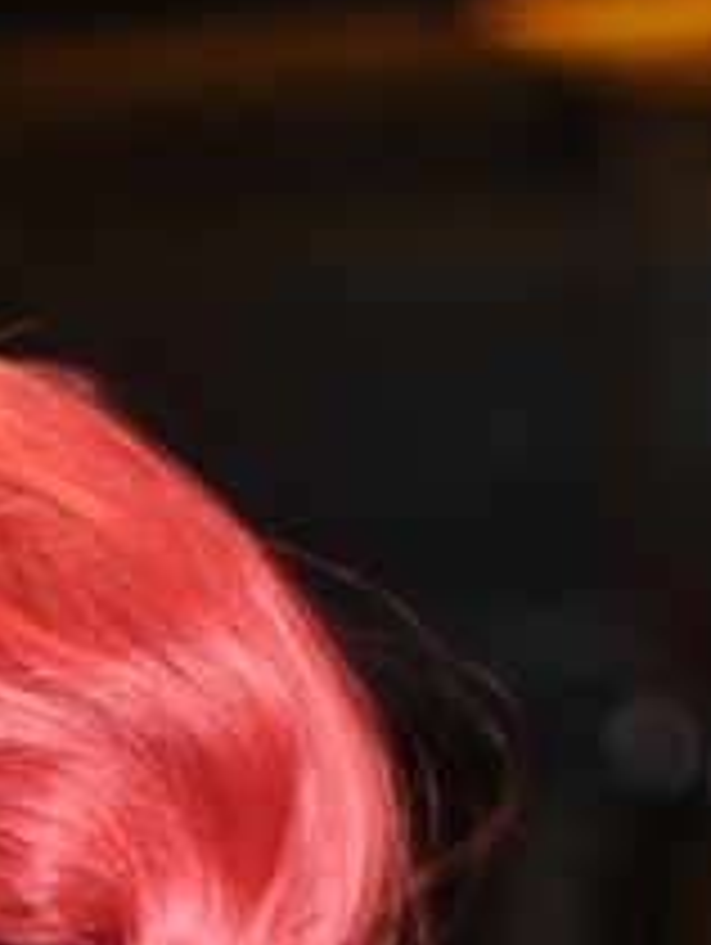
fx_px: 6997
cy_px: 2338
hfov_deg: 5.7
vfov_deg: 7.2
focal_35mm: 256
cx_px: -518
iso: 800
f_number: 1.8
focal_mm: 35
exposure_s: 1/60
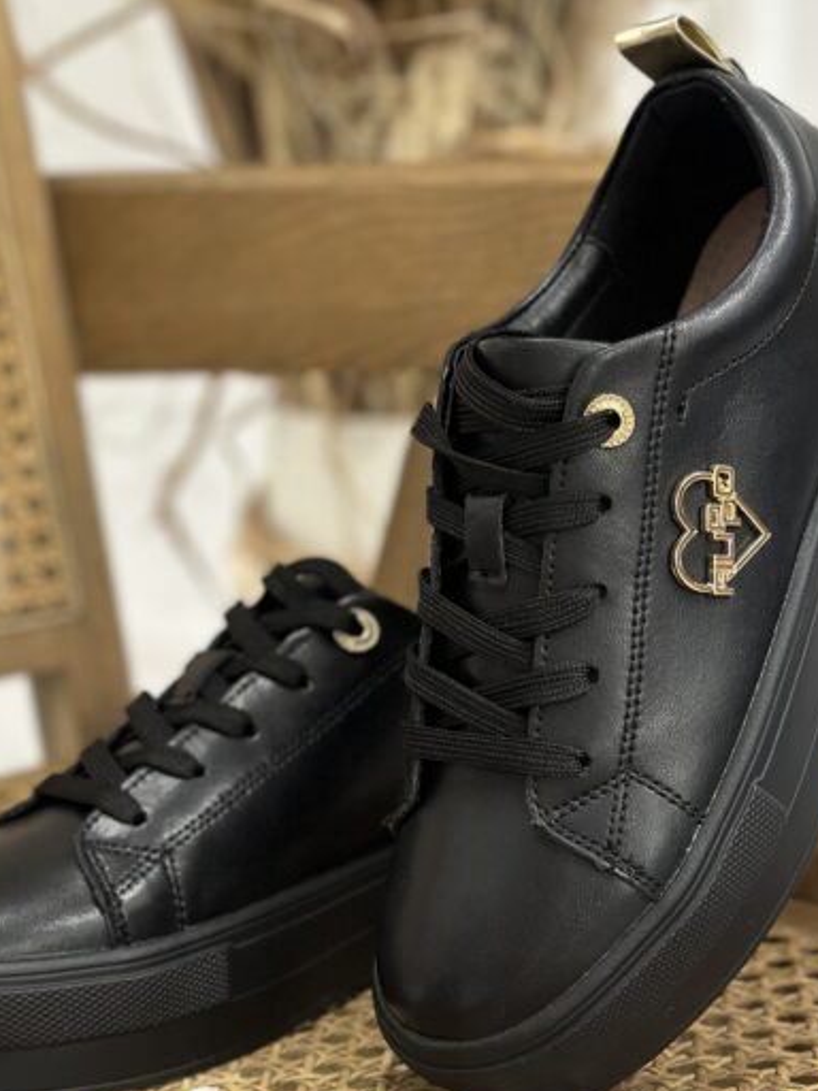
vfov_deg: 26.0
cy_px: 473
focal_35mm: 75
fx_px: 2363
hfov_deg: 19.6
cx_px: 428
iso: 200
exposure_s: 1/60
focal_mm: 6.86
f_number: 1.78
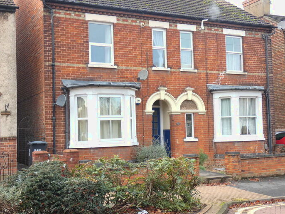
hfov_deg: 38.9
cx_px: 142
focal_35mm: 49
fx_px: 403
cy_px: 108
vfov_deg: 29.7
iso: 100
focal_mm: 8.6
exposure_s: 1/80
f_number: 3.8
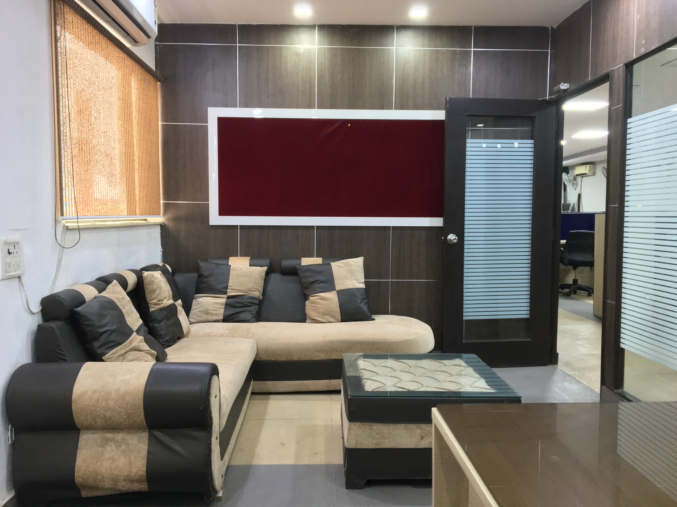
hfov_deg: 61.7
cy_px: 254
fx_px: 567
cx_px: 338
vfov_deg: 48.2
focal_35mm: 29
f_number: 2.2
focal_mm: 4.15
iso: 200
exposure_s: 1/25
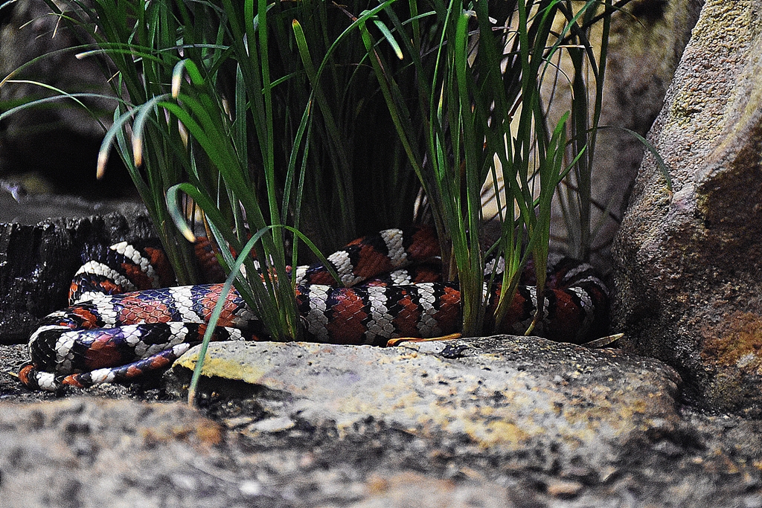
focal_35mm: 105
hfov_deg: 19.5
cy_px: 254
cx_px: 381
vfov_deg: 13.0
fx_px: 2223
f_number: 5
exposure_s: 1/125
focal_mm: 70
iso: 6400
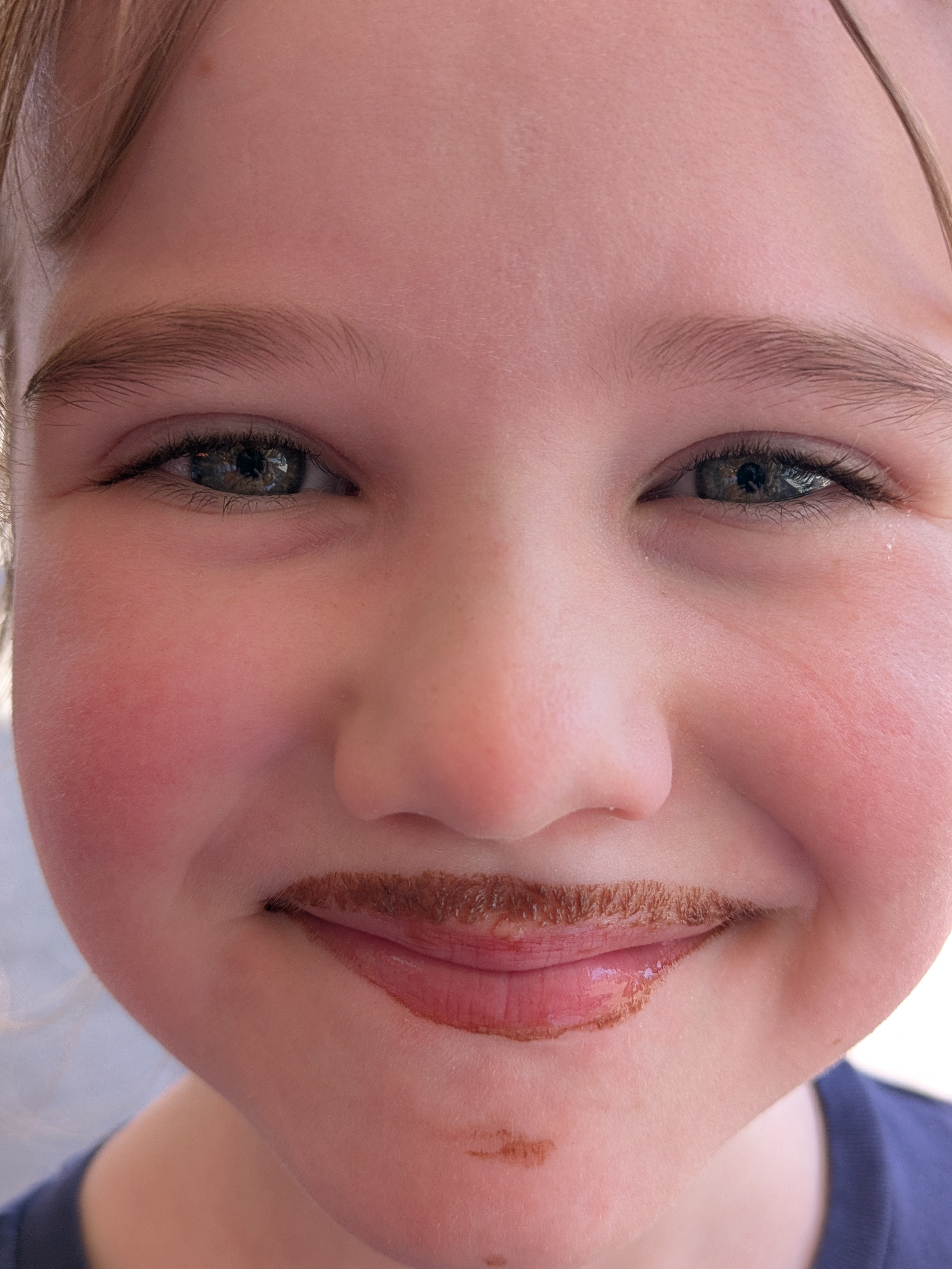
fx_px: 1392
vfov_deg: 48.9
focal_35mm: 38
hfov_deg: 37.7
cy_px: 670
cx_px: 521
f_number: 1.89
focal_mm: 5.43
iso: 78
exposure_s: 1/244
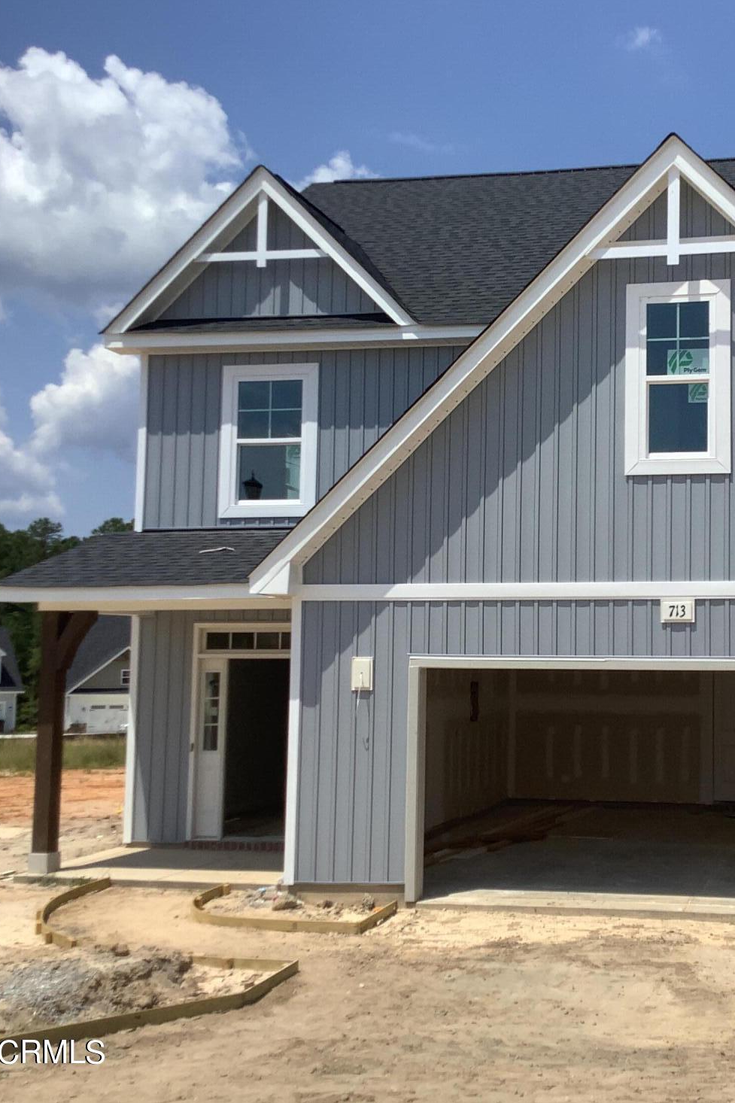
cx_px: 621
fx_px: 1348
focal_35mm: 44
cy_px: 539
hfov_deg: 29.6
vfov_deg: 44.5
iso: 25
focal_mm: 3.3
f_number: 2.4
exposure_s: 1/2203
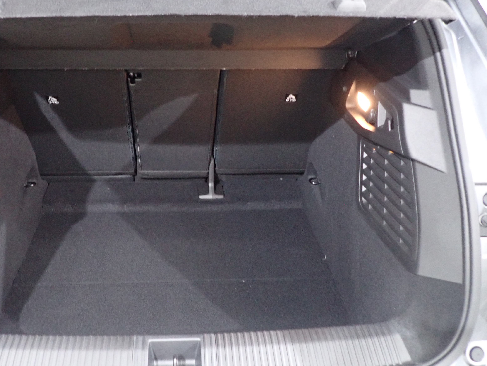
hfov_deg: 56.5
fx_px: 450
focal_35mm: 32
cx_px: 200
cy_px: 144
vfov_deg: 43.9
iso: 800
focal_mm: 4.5
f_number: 2
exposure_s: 1/15
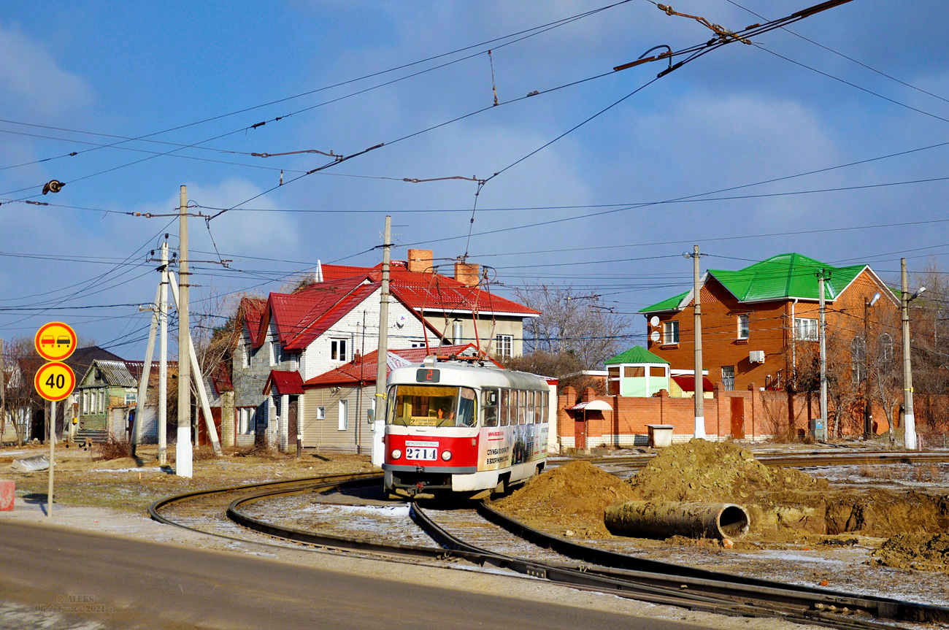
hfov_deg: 37.9
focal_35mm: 52
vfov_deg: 25.7
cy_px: 315
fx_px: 1382
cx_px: 474
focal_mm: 35
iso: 200
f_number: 4.5
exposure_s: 1/2000
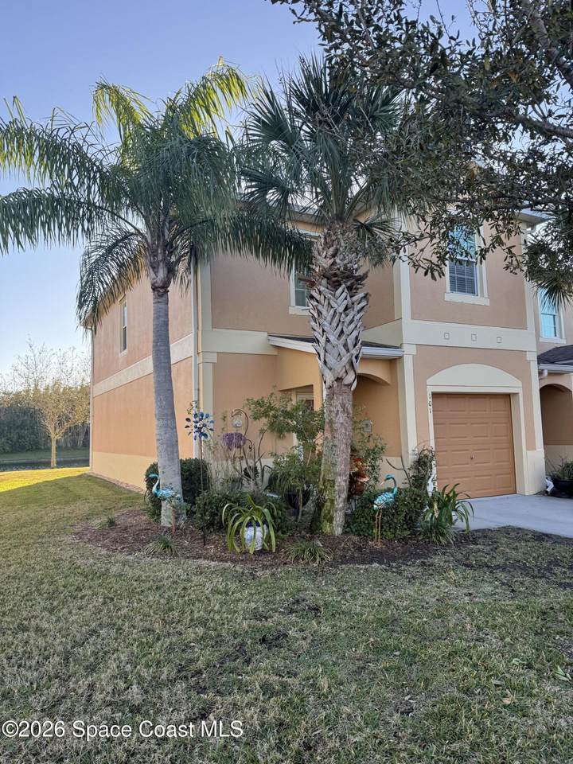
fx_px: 530
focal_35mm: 24
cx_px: 286
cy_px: 382
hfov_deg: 56.8
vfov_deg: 71.6
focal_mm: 6.76
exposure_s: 1/715
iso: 100
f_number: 1.78
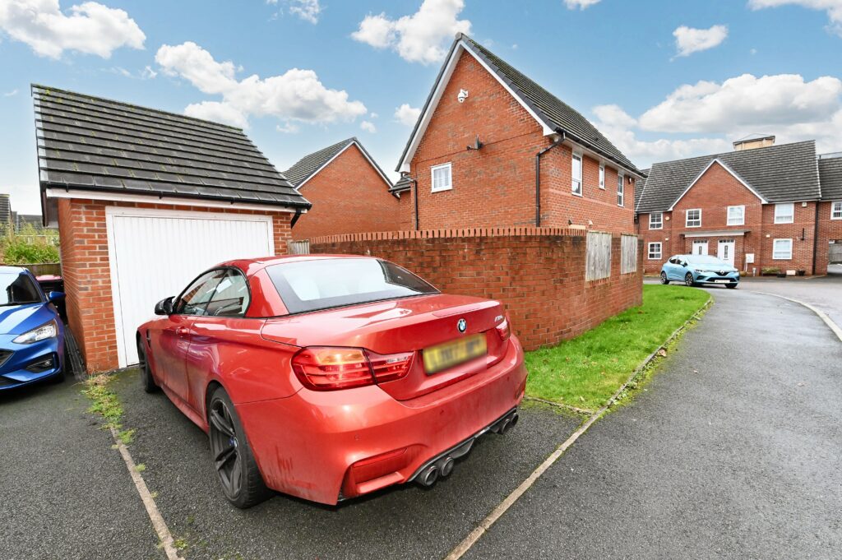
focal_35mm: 15
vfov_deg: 77.2
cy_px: 280
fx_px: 351
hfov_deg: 100.4
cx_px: 421
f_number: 10
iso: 6400
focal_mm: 15
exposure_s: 1/200
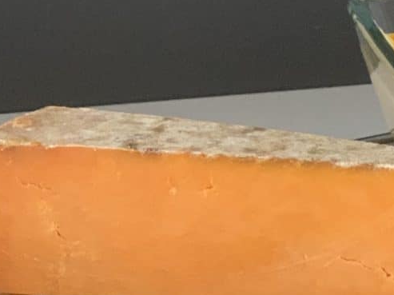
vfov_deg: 9.7
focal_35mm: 152
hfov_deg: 12.5
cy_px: 71
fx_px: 1729
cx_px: 539
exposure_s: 1/35
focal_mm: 6
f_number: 2.4
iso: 500
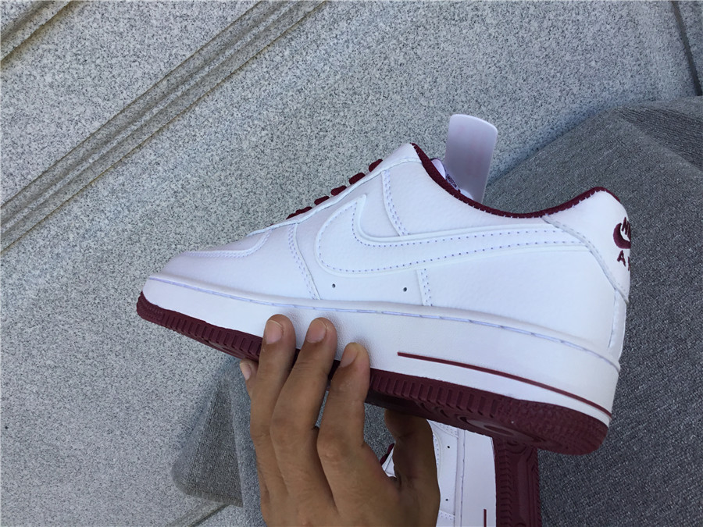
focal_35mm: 31
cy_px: 264
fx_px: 630
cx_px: 352
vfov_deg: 45.4
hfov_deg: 58.4
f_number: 2.4
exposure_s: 1/332
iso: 25
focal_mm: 3.3
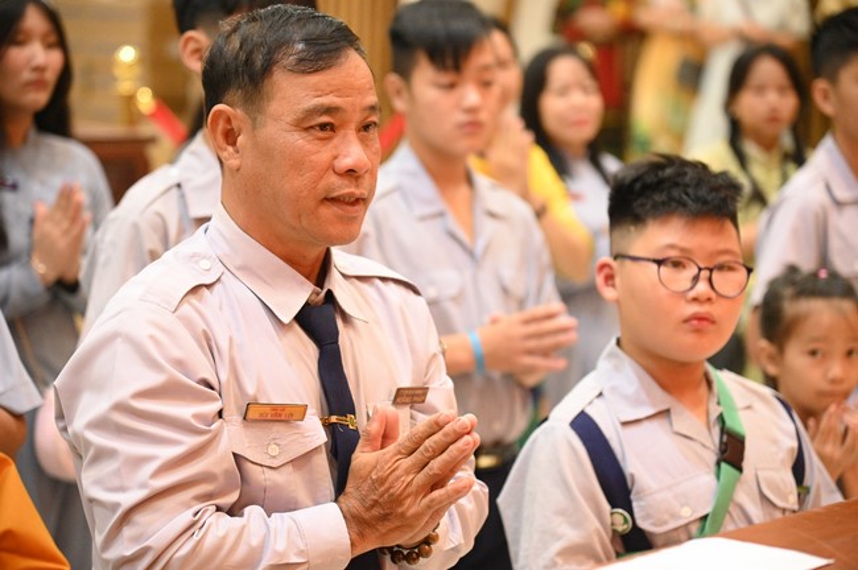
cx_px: 429
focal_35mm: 120
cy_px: 285
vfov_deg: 11.4
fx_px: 2857
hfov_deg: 17.1
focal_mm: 120
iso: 8000
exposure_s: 1/200
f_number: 4.5
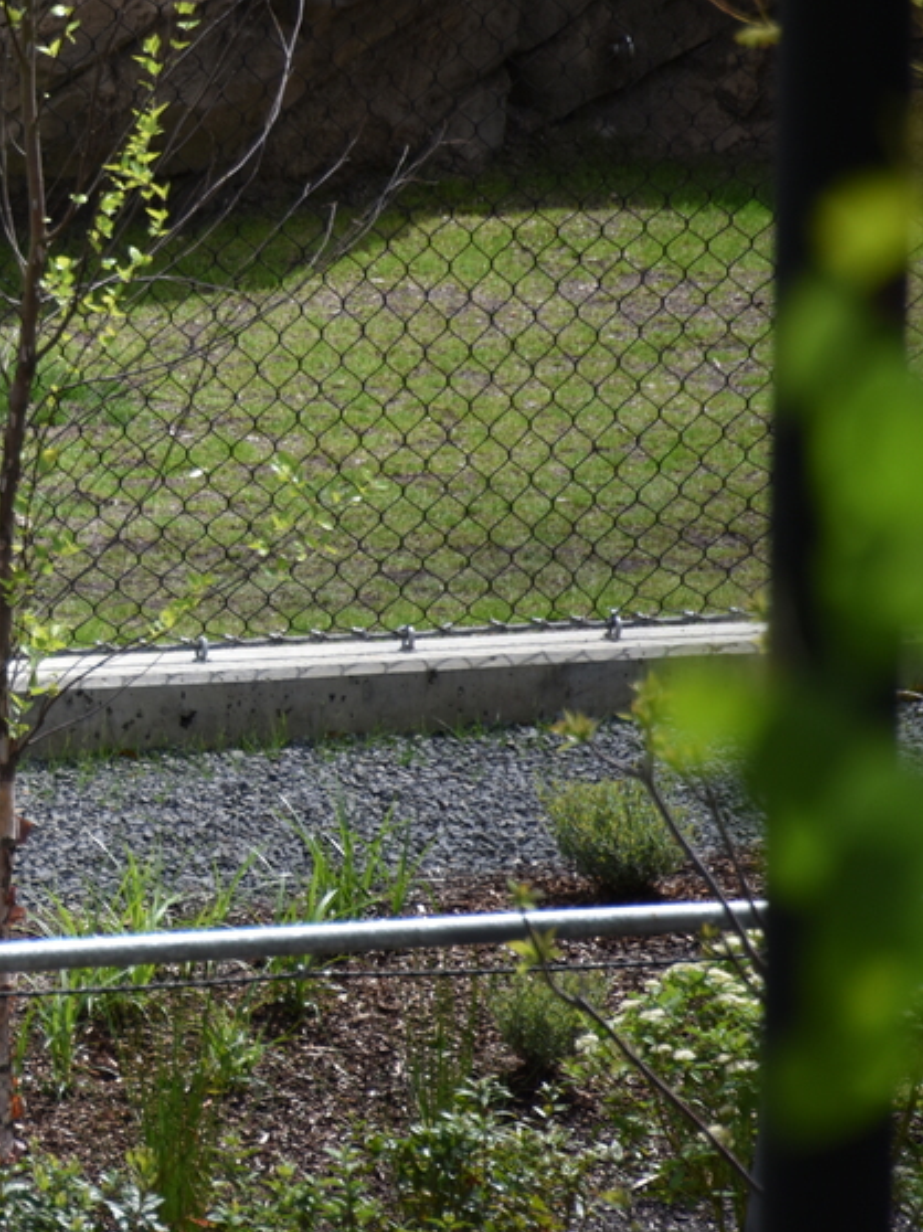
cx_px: -433
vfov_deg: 3.0
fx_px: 23553
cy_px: 353
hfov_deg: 2.2
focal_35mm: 662
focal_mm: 300
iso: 220
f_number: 5.6
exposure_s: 1/640
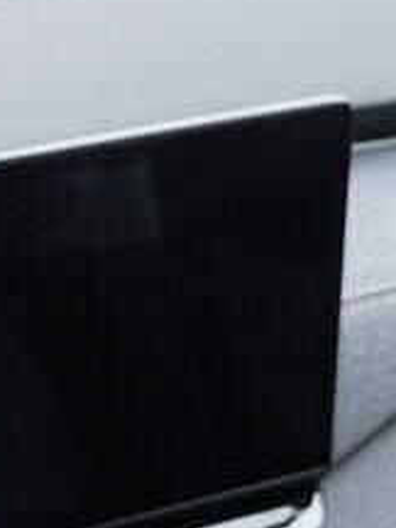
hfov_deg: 8.3
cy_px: 779
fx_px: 2502
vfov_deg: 11.6
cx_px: -540
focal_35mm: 164
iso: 250
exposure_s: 1/40
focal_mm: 24
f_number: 2.8
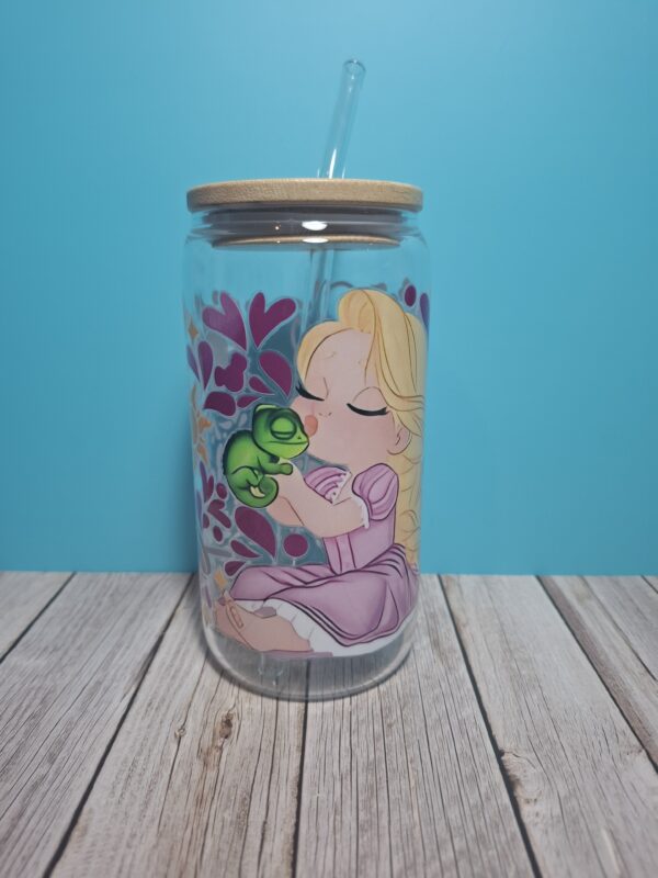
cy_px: 439
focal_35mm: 23
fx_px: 583
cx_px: 329
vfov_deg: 73.9
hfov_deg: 58.9
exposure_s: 1/100
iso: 160
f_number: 1.8
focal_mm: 5.54
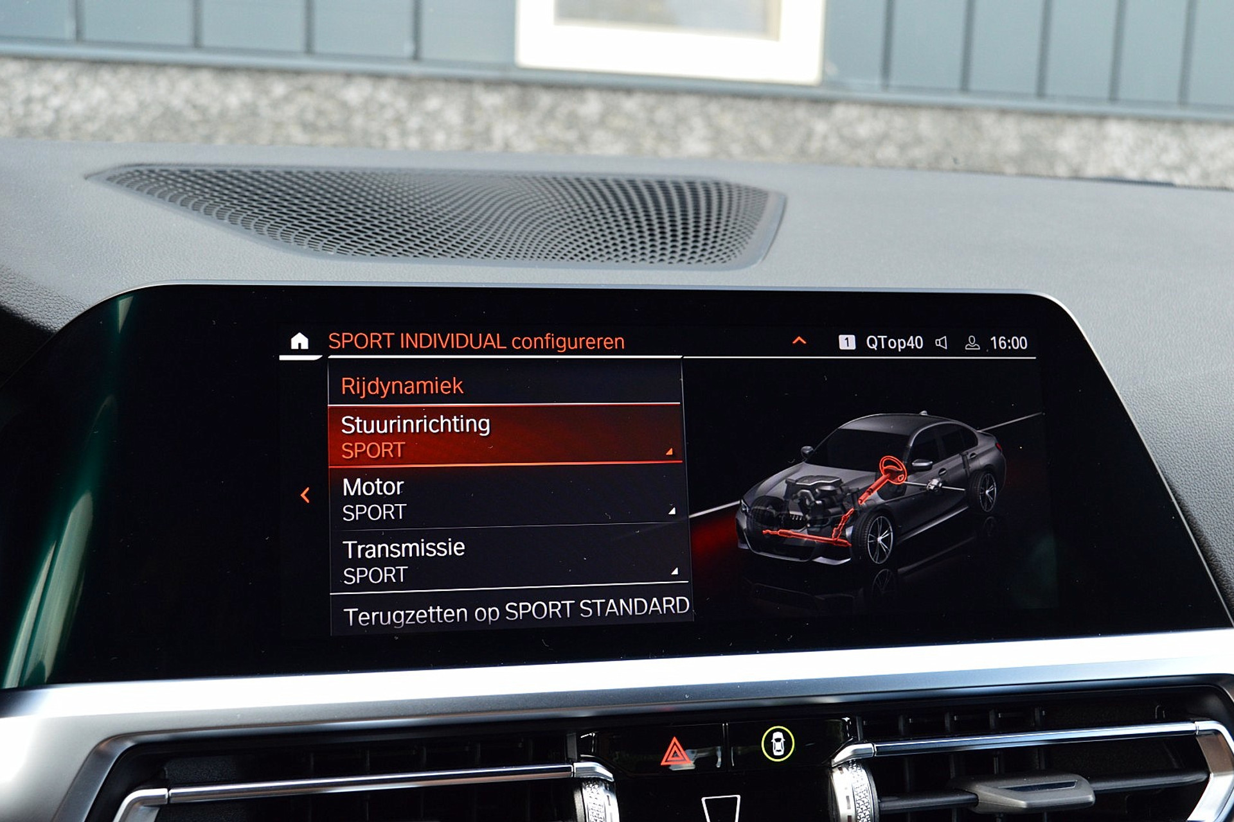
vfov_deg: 30.8
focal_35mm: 44
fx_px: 1491
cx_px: 617
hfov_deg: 45.0
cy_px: 411
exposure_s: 1/60
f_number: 8
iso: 640
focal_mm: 29
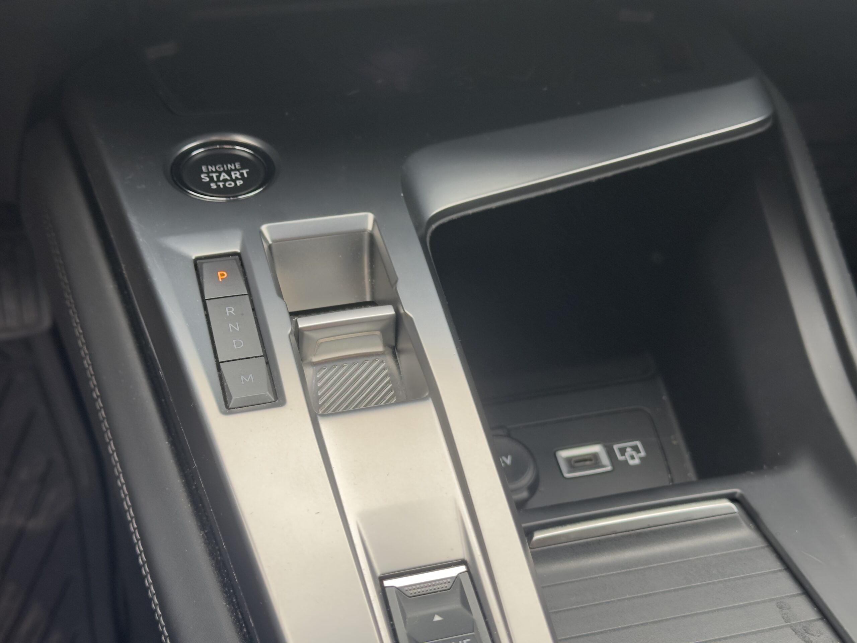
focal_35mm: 48
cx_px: 428
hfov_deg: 39.7
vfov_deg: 30.3
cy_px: 322
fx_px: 1188
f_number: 1.78
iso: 64
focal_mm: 6.86
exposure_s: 1/121
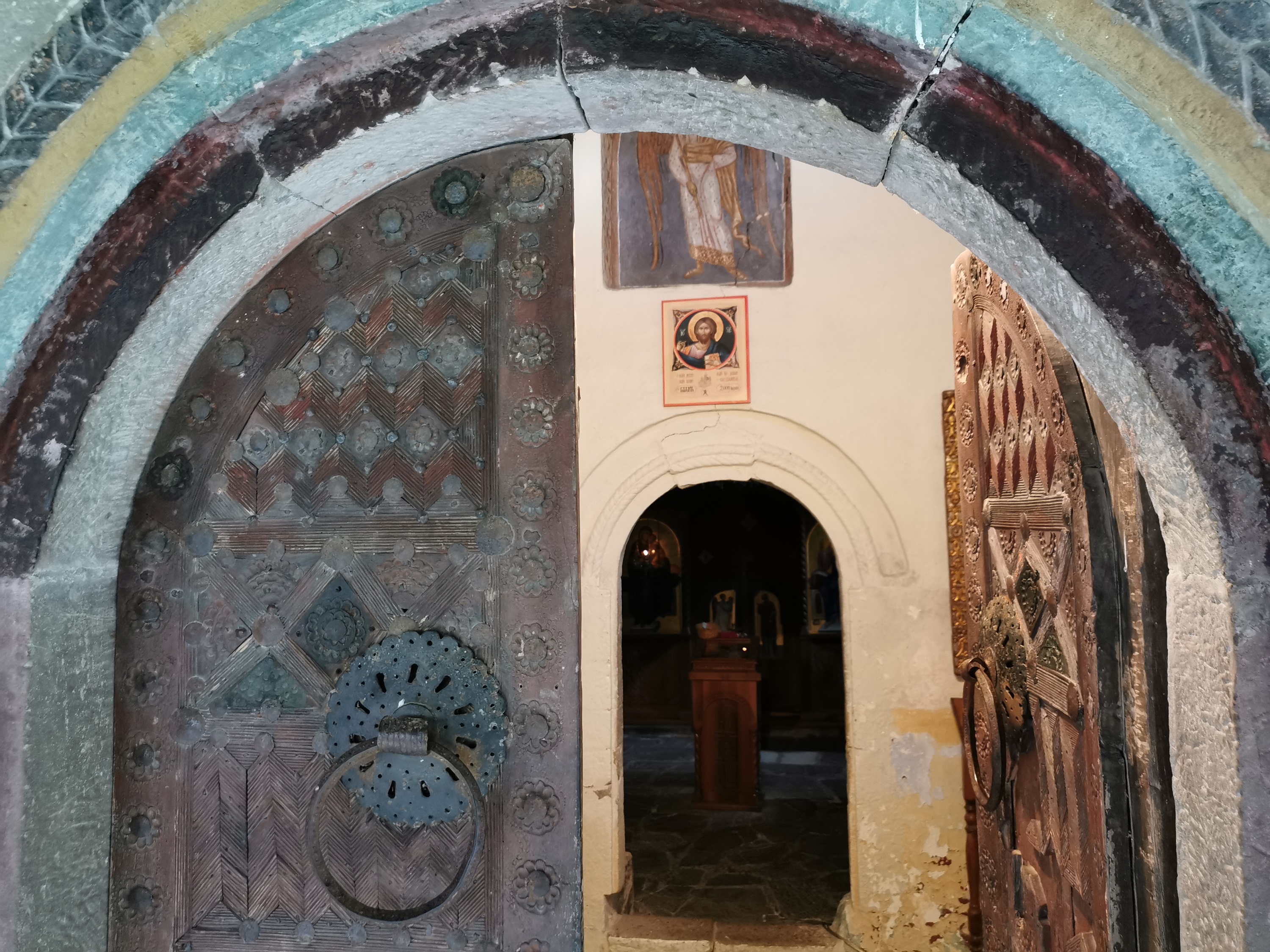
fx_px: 991
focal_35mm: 27
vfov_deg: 51.4
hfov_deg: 65.3
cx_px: 635
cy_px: 476
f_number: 1.8
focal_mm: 5.58
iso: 400
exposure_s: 1/25
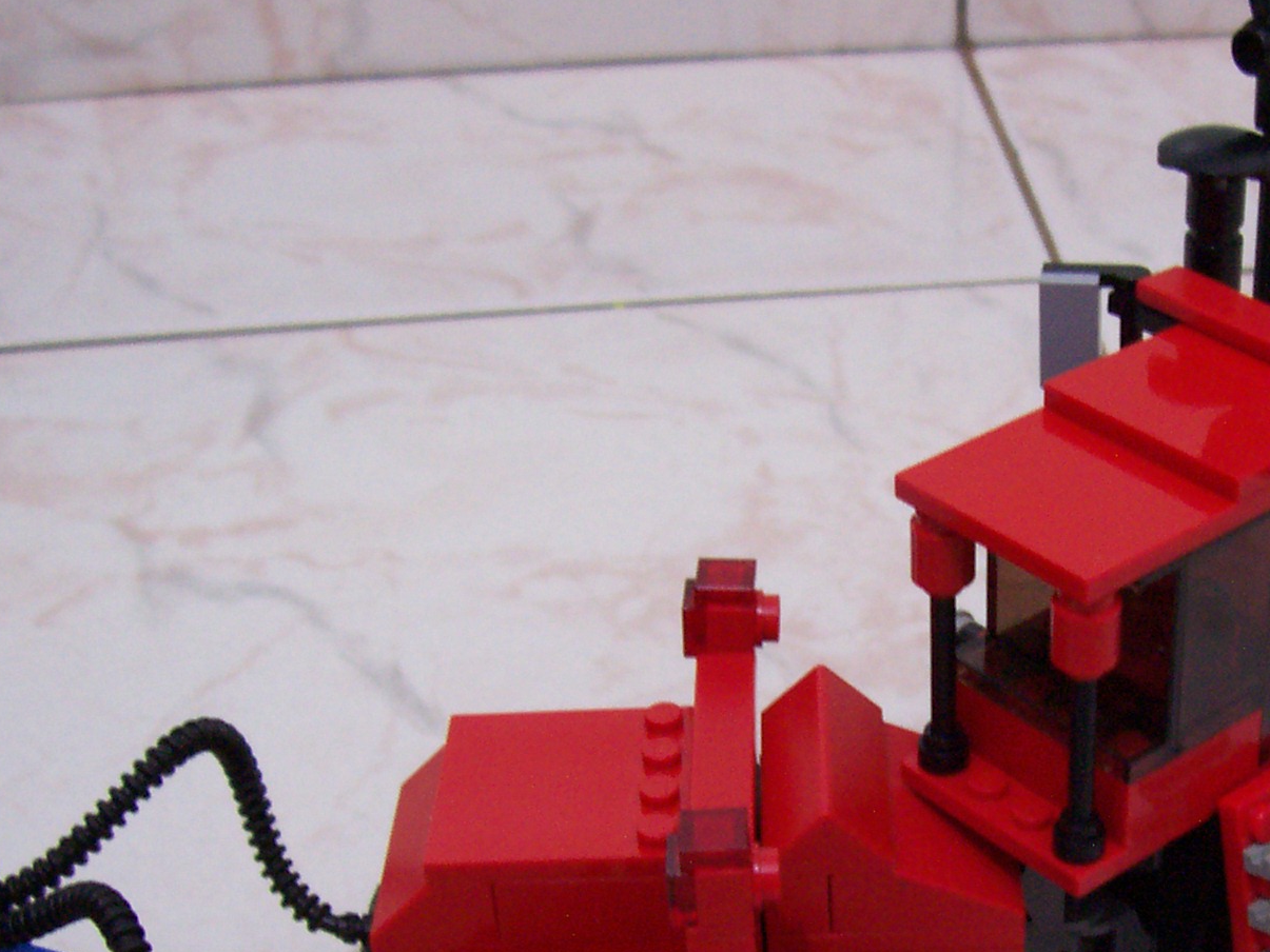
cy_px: 737
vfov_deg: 22.3
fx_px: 2385
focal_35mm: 65
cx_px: 1017
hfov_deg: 29.1
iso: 160
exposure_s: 1/4
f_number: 2.7
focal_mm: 5.6
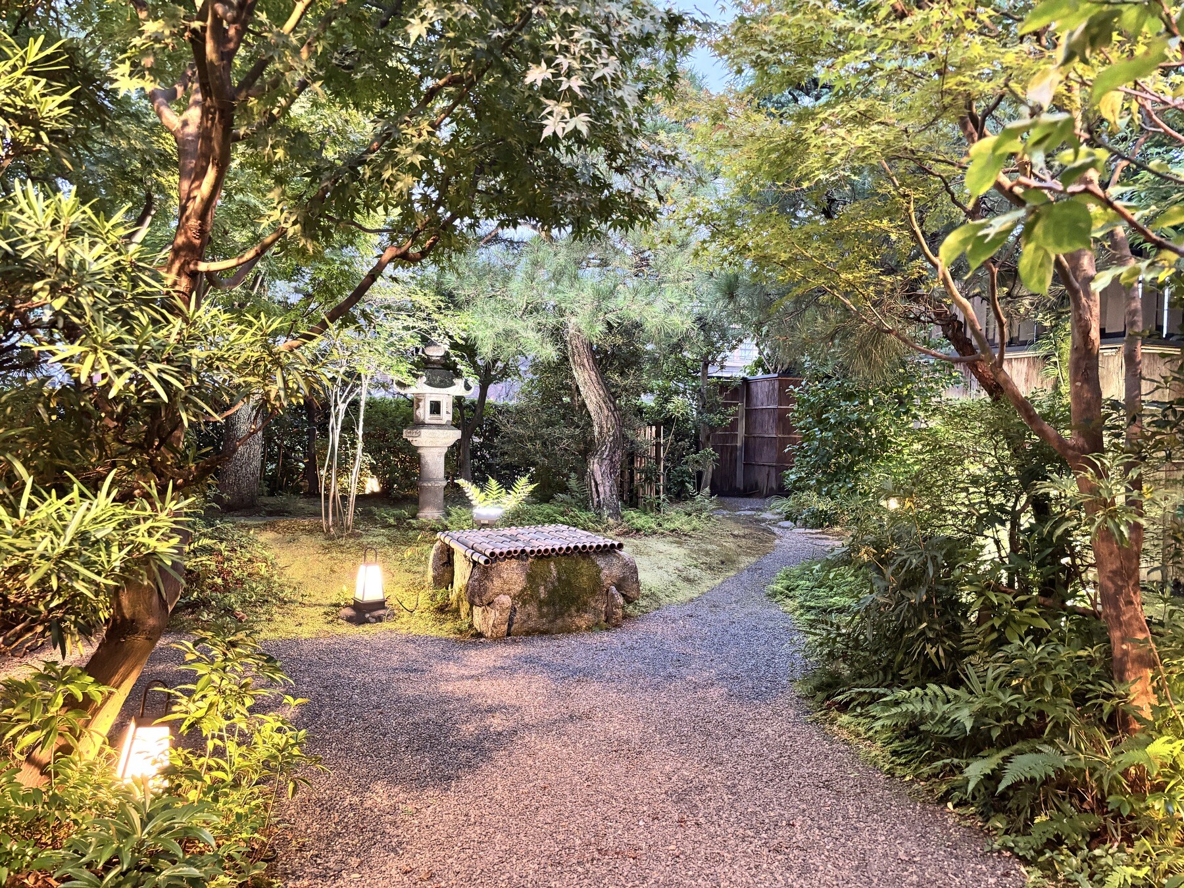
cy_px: 444
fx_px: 889
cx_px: 592
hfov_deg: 67.3
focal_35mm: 26
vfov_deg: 53.1
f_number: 1.6
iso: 500
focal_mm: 5.96
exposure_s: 1/30
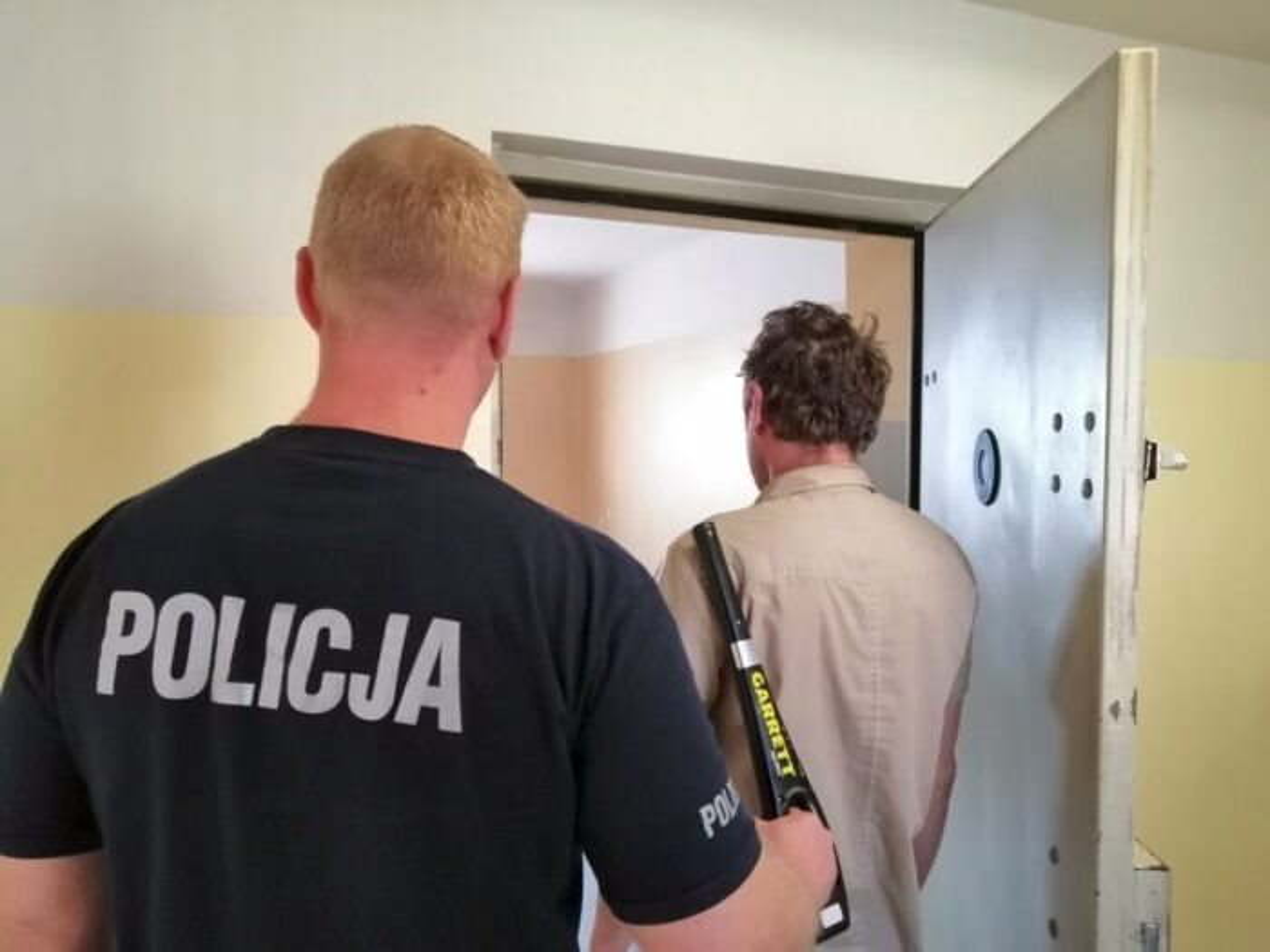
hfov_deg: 67.3
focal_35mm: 26
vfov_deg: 53.1
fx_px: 954
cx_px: 635
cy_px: 476
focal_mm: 3.95
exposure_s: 1/33.3
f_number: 1.8
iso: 400
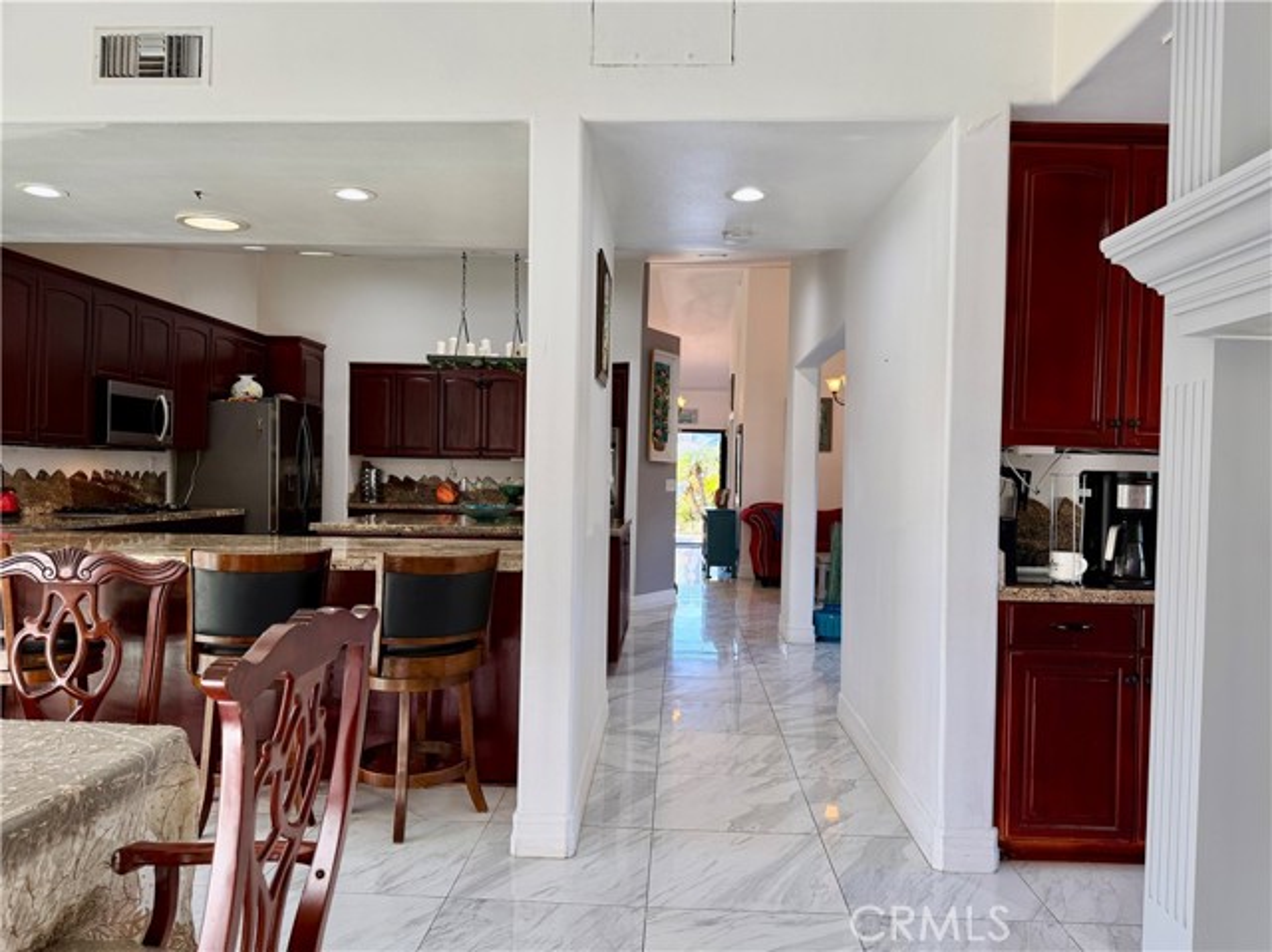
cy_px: 476
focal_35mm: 24
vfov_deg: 56.8
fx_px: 881
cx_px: 636
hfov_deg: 71.6
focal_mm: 6.76
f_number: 1.78
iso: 64
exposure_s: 1/120
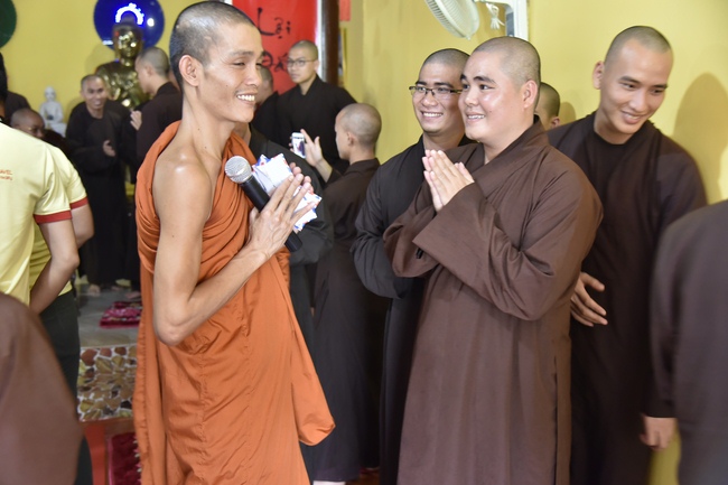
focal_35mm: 38
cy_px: 242
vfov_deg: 35.0
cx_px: 364
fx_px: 768
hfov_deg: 50.7
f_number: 4
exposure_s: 1/30
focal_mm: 38
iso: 1600
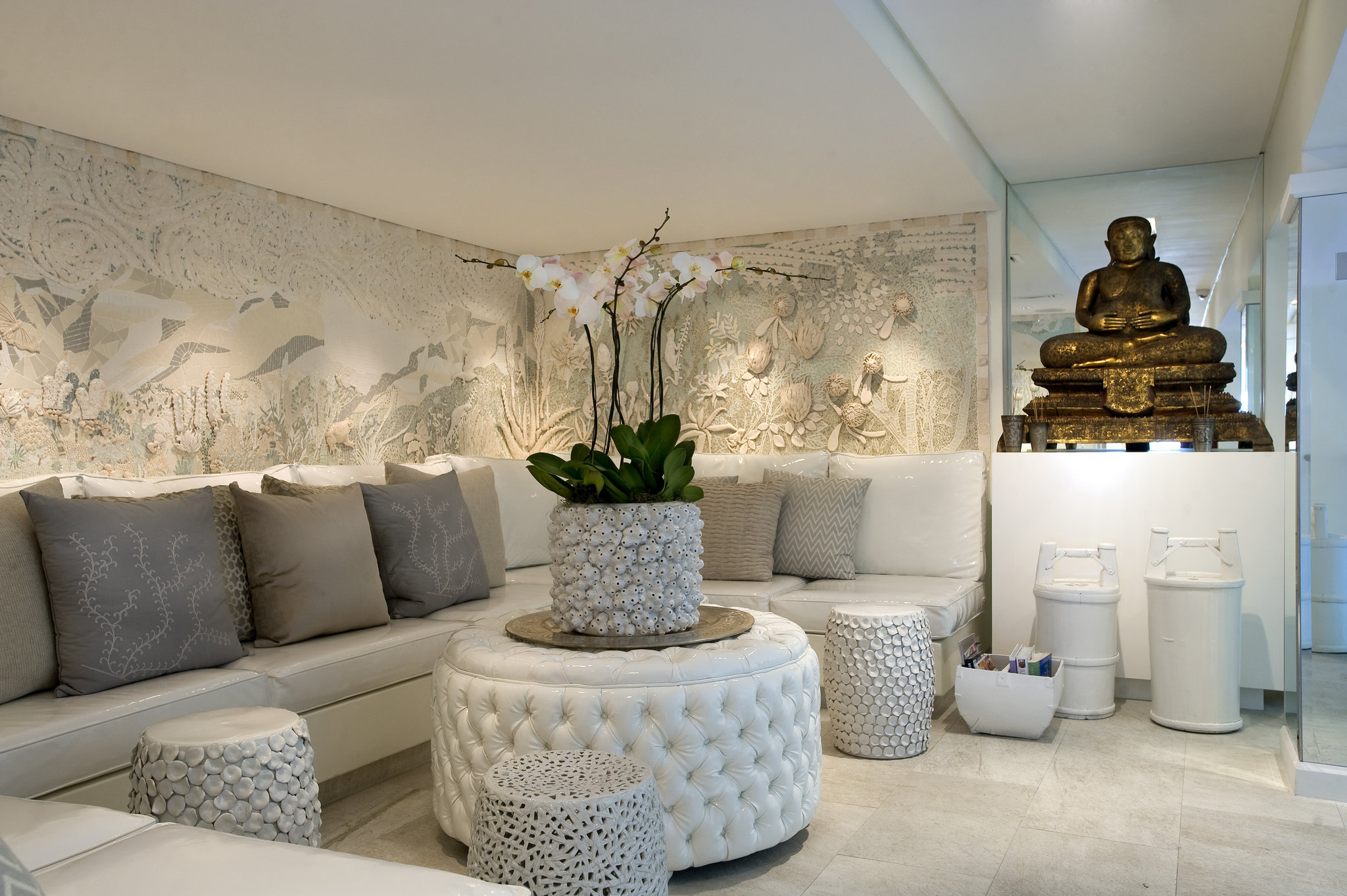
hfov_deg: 62.0
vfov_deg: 43.6
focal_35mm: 30
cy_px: 448
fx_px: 1122
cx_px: 674
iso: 200
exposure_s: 1
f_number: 9.5
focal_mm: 30
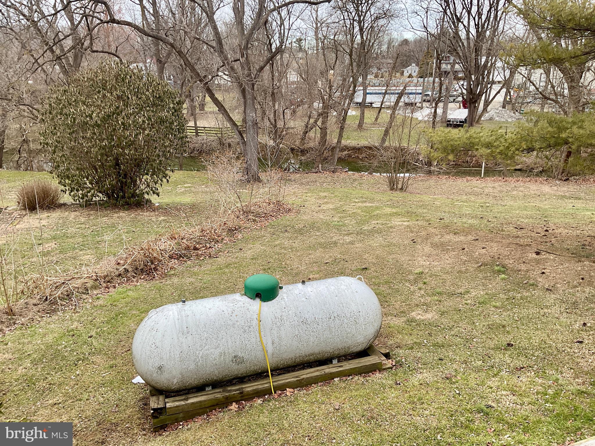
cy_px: 223
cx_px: 298
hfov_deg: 61.7
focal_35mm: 29
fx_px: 498
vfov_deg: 48.2
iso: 16
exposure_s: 1/284
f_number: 1.8
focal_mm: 3
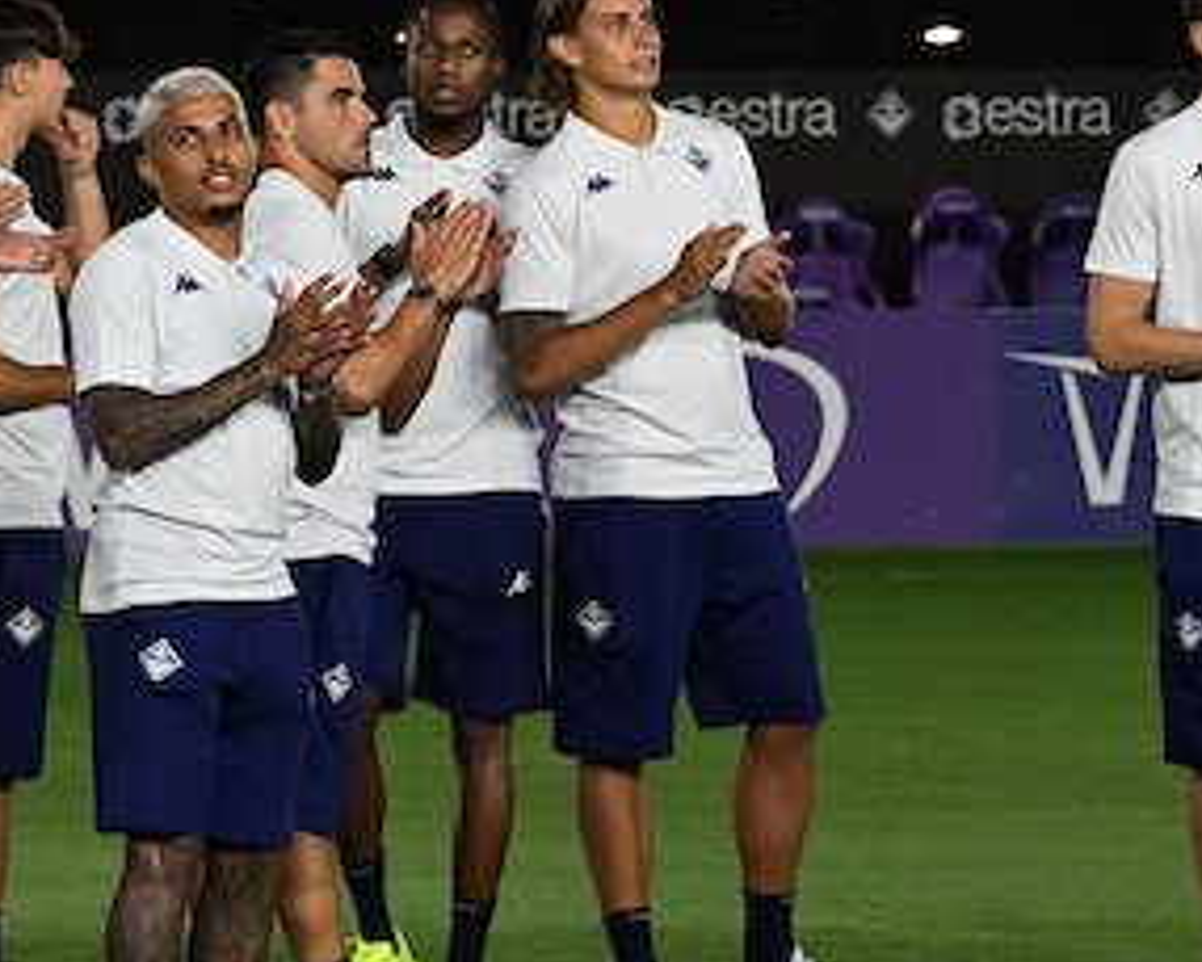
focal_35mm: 507
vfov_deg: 3.1
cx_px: -273
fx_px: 18042
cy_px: -44
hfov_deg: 3.8
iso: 1600
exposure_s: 1/400
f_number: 4
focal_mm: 86
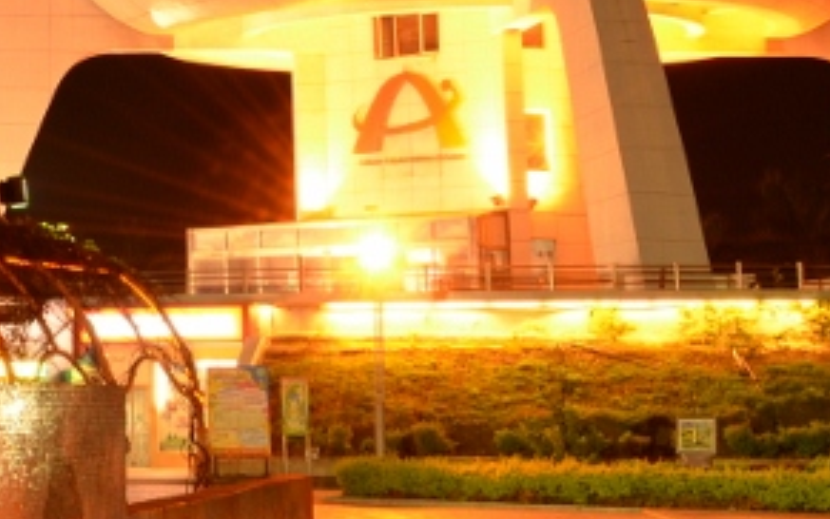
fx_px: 2919
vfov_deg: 9.9
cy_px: -197
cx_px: -94
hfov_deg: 15.7
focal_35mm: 129
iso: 200
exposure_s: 4
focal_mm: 24
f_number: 8
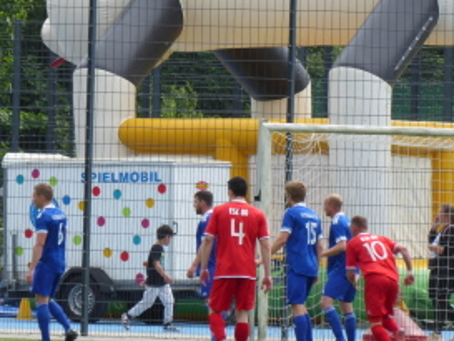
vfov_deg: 1.9
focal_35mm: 766
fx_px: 10051
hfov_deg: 2.6
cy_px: 131
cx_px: 284
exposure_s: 1/160
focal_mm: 83.4
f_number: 6
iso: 80
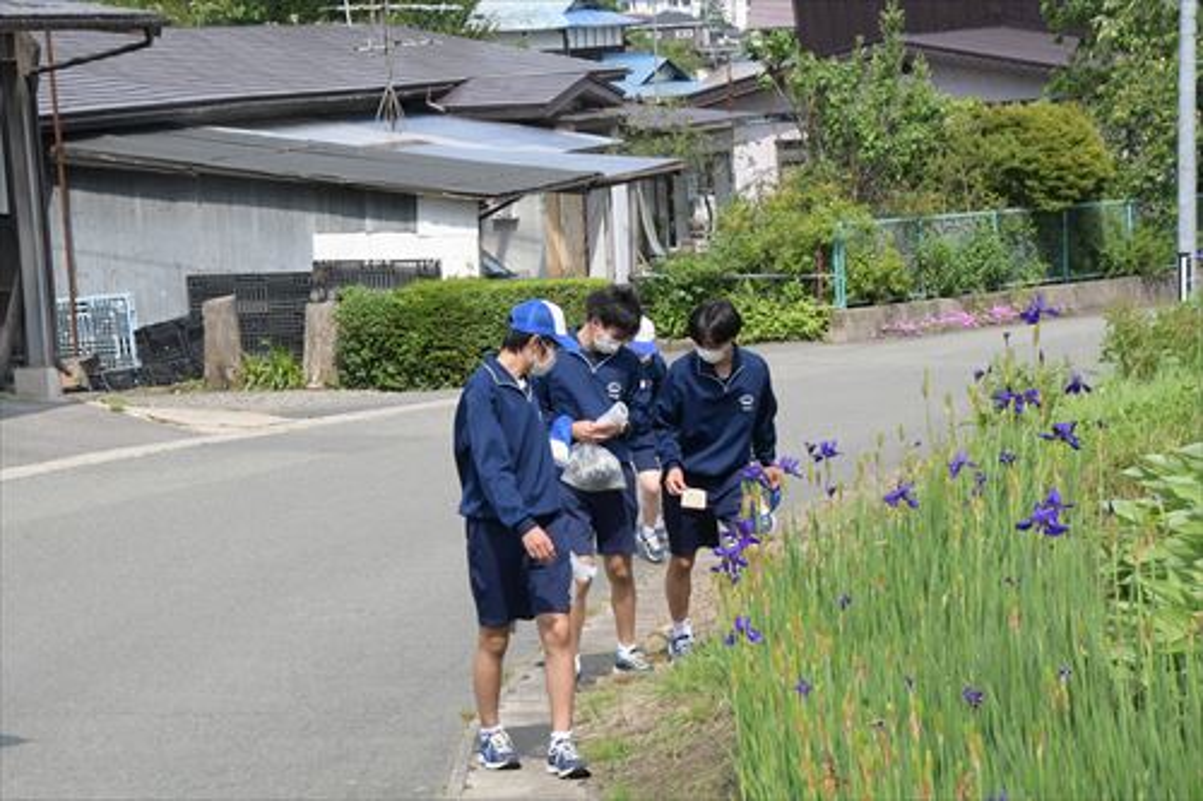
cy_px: 400
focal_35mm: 105
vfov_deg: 13.0
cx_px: 602
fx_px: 3507
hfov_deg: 19.5
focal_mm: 70
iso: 3200
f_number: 18
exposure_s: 1/1250
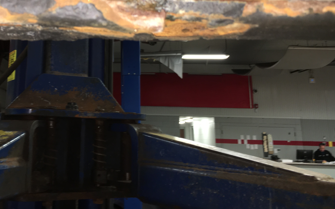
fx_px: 420
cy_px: 25
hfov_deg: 42.2
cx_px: 86
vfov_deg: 27.1
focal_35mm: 46
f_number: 2.2
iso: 25
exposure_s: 1/16
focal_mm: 4.15
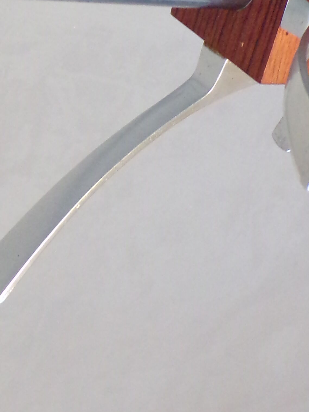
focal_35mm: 97
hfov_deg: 15.2
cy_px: -27
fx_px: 1154
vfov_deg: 19.5
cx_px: 169
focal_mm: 5.8
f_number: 3.2
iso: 434
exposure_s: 1/17
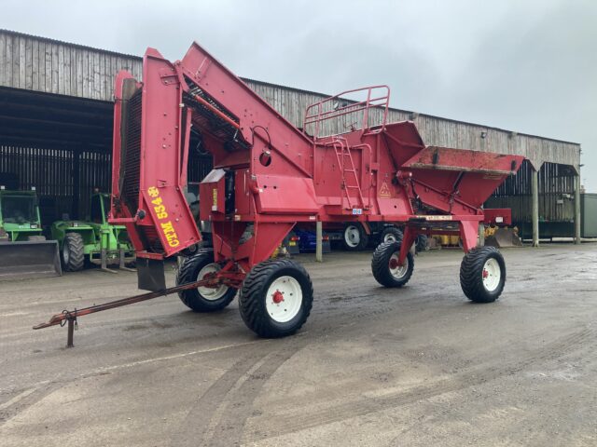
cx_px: 298
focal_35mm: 28
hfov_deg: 63.4
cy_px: 224
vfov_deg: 49.7
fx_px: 483
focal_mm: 3.99
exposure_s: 1/121
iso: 32
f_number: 1.8
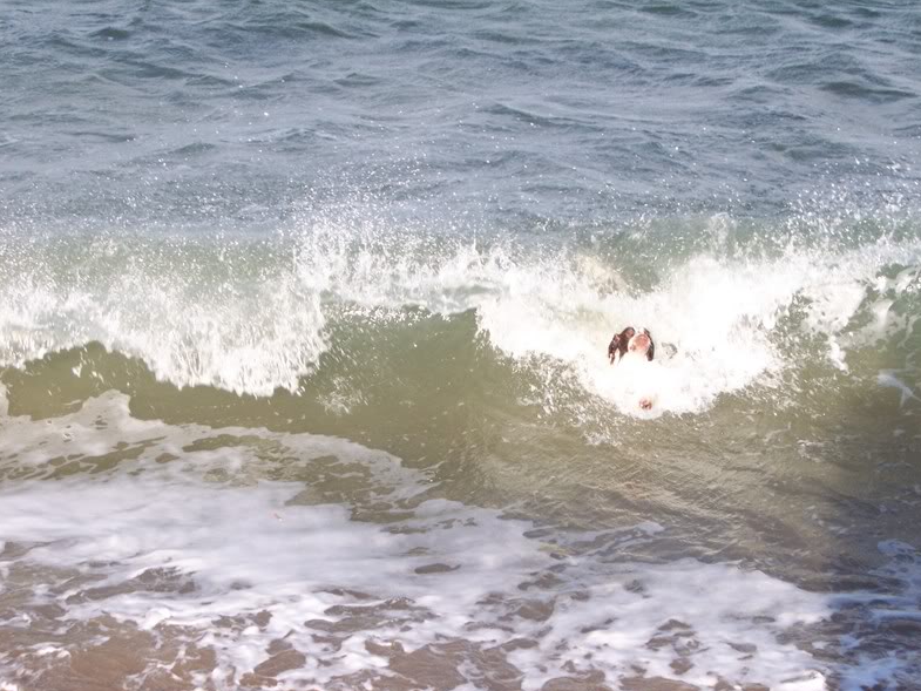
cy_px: 345
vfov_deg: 14.0
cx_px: 465
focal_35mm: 106
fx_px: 2821
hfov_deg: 18.5
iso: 140
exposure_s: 1/250
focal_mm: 21.3
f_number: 6.7
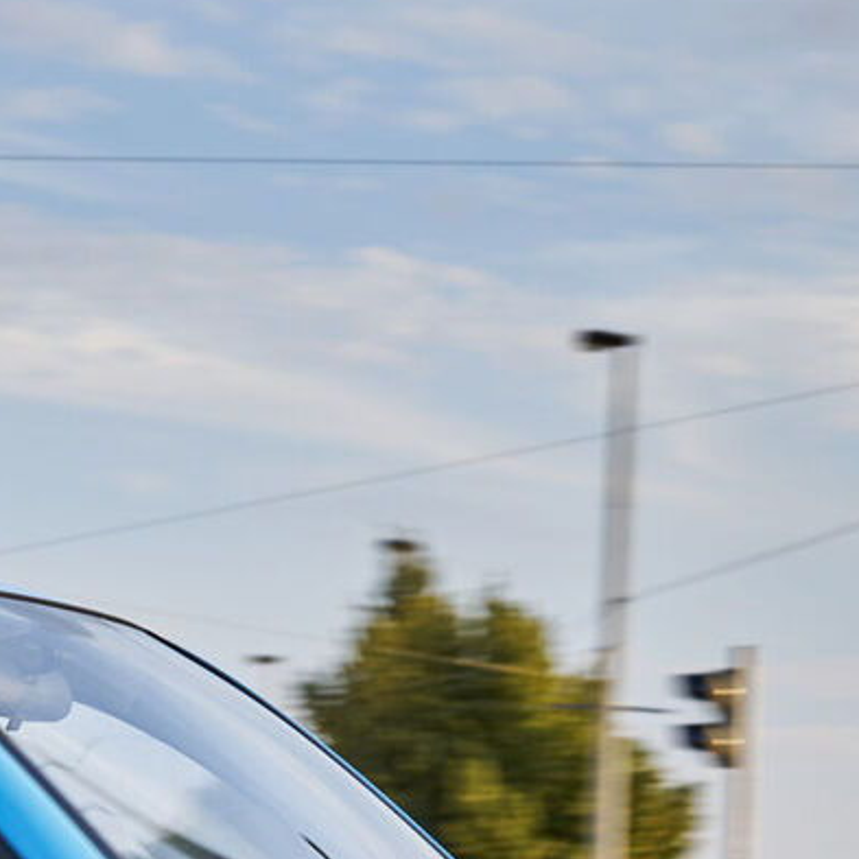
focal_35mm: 162
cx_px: 238
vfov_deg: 10.7
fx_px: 4548
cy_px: 824
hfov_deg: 10.8
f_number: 5
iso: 100
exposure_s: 1/125
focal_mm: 39
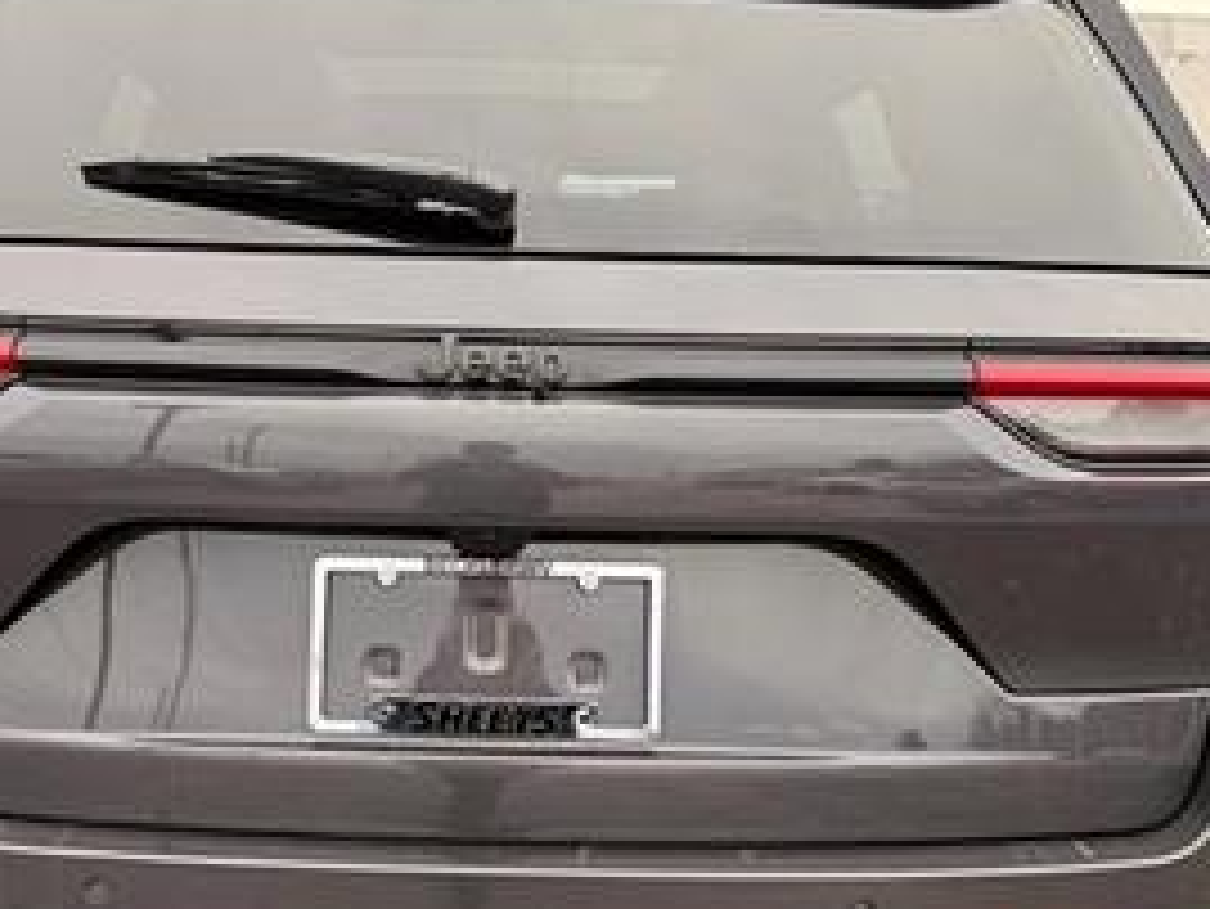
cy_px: 531
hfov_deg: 41.8
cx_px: 477
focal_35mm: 45
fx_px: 1574
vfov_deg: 32.1
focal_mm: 6.76
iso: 100
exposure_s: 1/757
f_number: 1.78
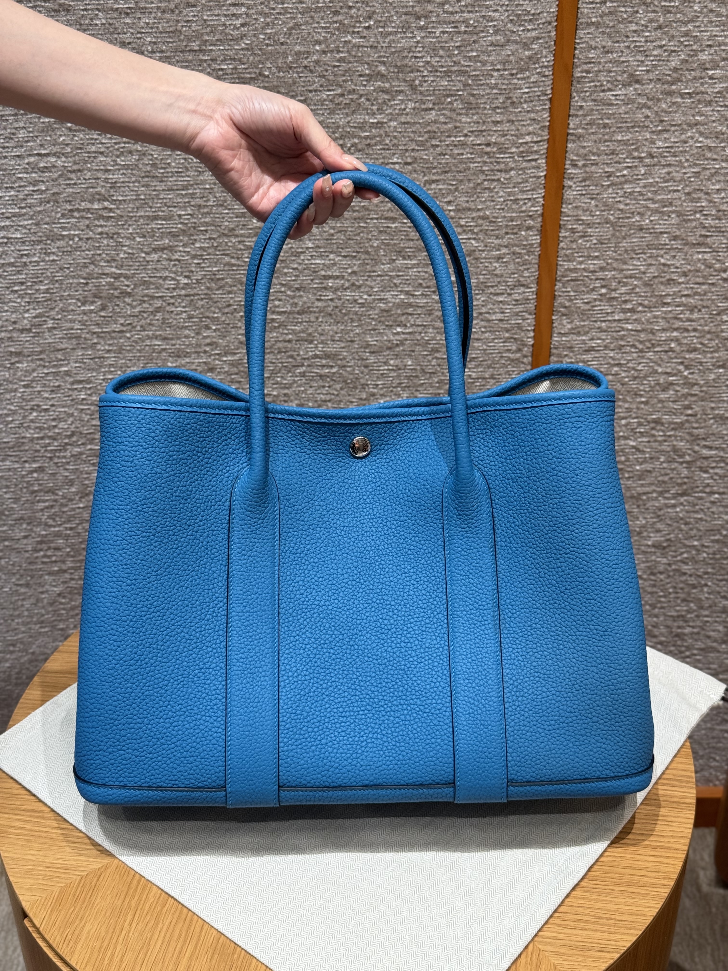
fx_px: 1346
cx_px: 364
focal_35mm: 48
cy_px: 486
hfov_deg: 30.3
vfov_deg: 39.7
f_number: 1.78
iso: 125
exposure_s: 1/100
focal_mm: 6.76
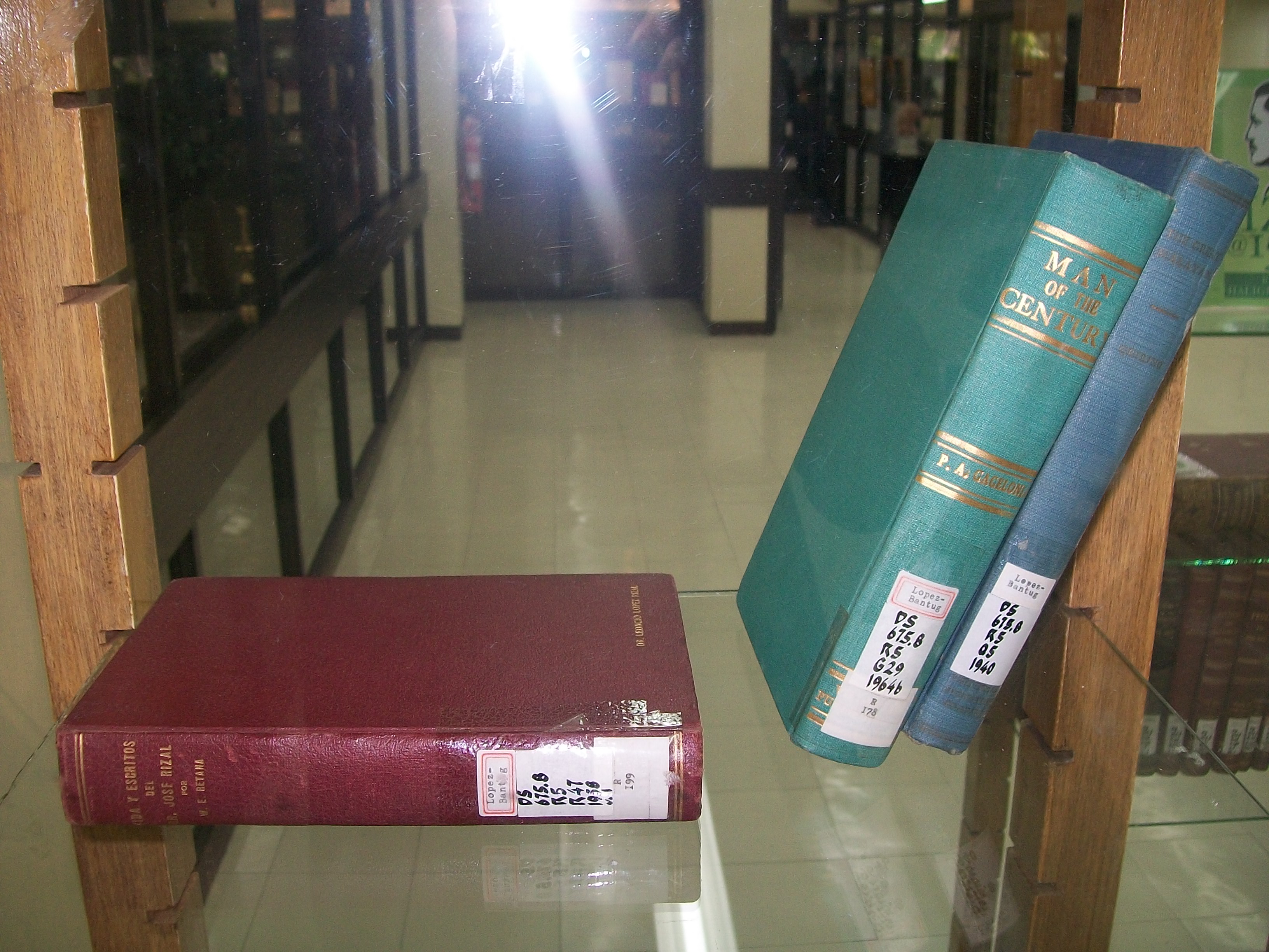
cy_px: 476
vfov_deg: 39.7
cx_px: 634
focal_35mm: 36
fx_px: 1320
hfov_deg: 51.4
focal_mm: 6
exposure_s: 1/30
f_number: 2.7
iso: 80
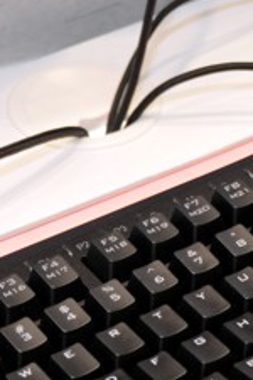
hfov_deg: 5.5
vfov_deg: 8.2
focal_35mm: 250
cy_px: 333
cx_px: 292
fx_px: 2635
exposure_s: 1/60
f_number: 4
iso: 400
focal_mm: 50
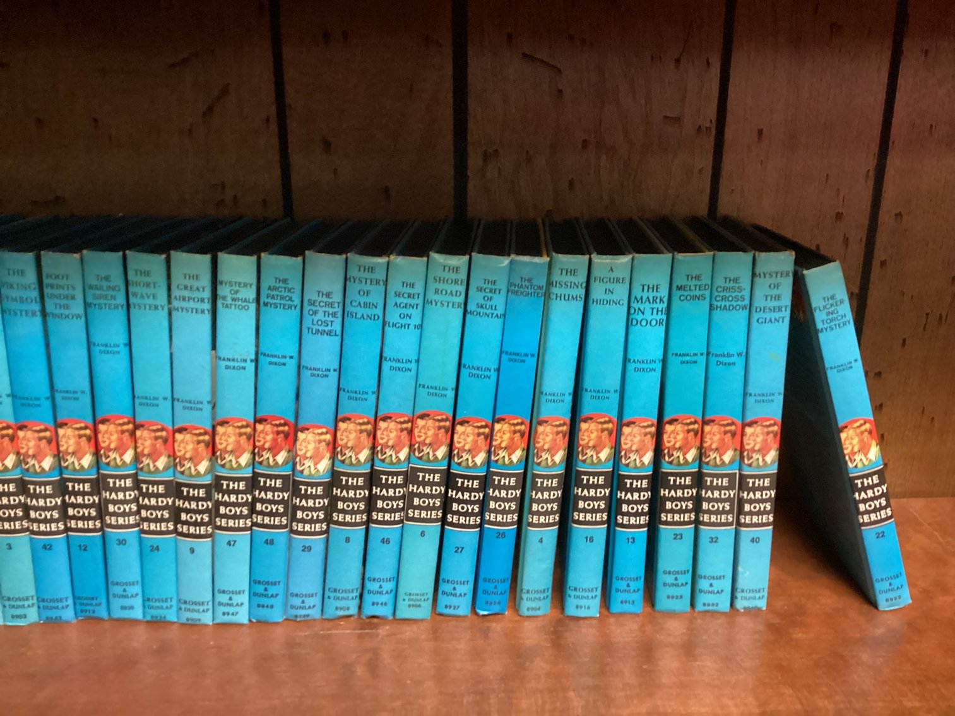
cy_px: 358
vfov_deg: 45.4
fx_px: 855
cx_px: 478
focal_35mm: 31
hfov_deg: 58.3
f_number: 2.4
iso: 500
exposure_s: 1/30
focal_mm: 3.3
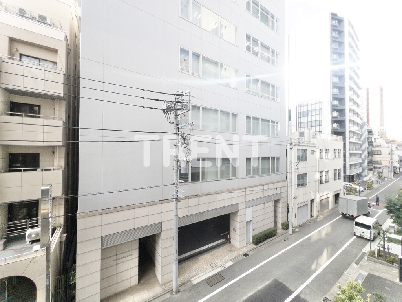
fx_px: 151
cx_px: 201
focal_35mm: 13
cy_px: 151
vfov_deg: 89.9
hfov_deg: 106.2
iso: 32
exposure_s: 1/300
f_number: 1.8
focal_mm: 1.57
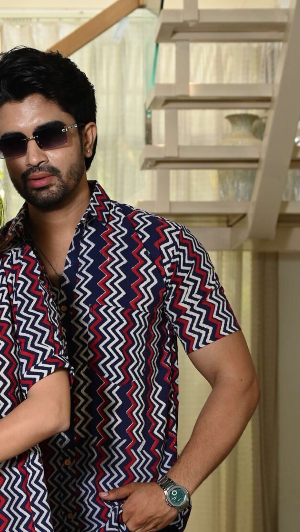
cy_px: 541
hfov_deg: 12.3
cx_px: 26
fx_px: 1385
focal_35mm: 98
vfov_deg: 21.0
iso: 320
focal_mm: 41
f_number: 5
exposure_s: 1/160
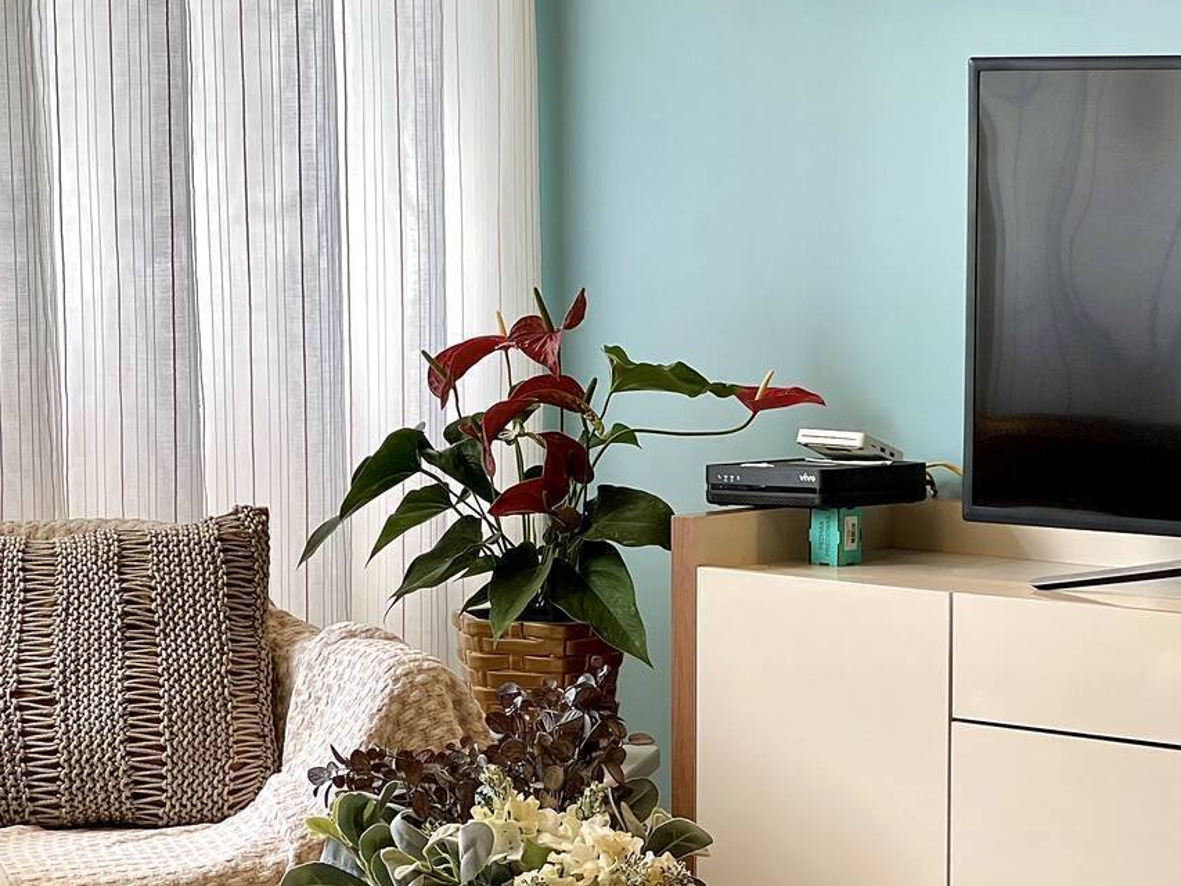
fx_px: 3685
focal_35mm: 108
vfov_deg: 13.7
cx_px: 850
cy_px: 559
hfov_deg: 18.1
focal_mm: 7.5
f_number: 2.2
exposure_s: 1/99
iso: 25
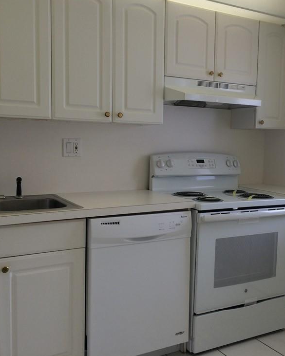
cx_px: 190
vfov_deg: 44.8
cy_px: 176
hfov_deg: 36.1
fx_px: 432
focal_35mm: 41
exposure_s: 1/60
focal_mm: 4.12
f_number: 2.2
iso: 50
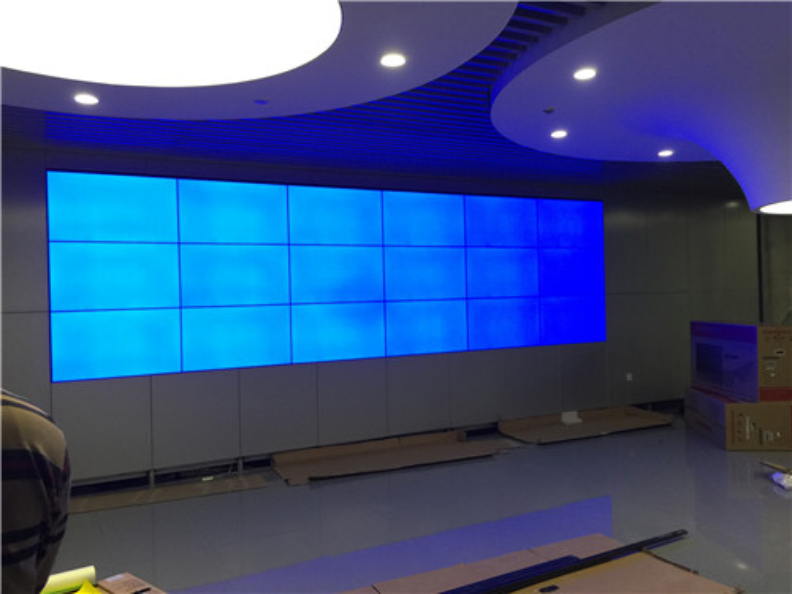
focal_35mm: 29
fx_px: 664
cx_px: 396
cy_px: 297
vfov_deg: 48.2
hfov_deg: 61.7
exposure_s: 1/33
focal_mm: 4.15
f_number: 2.2
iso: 64
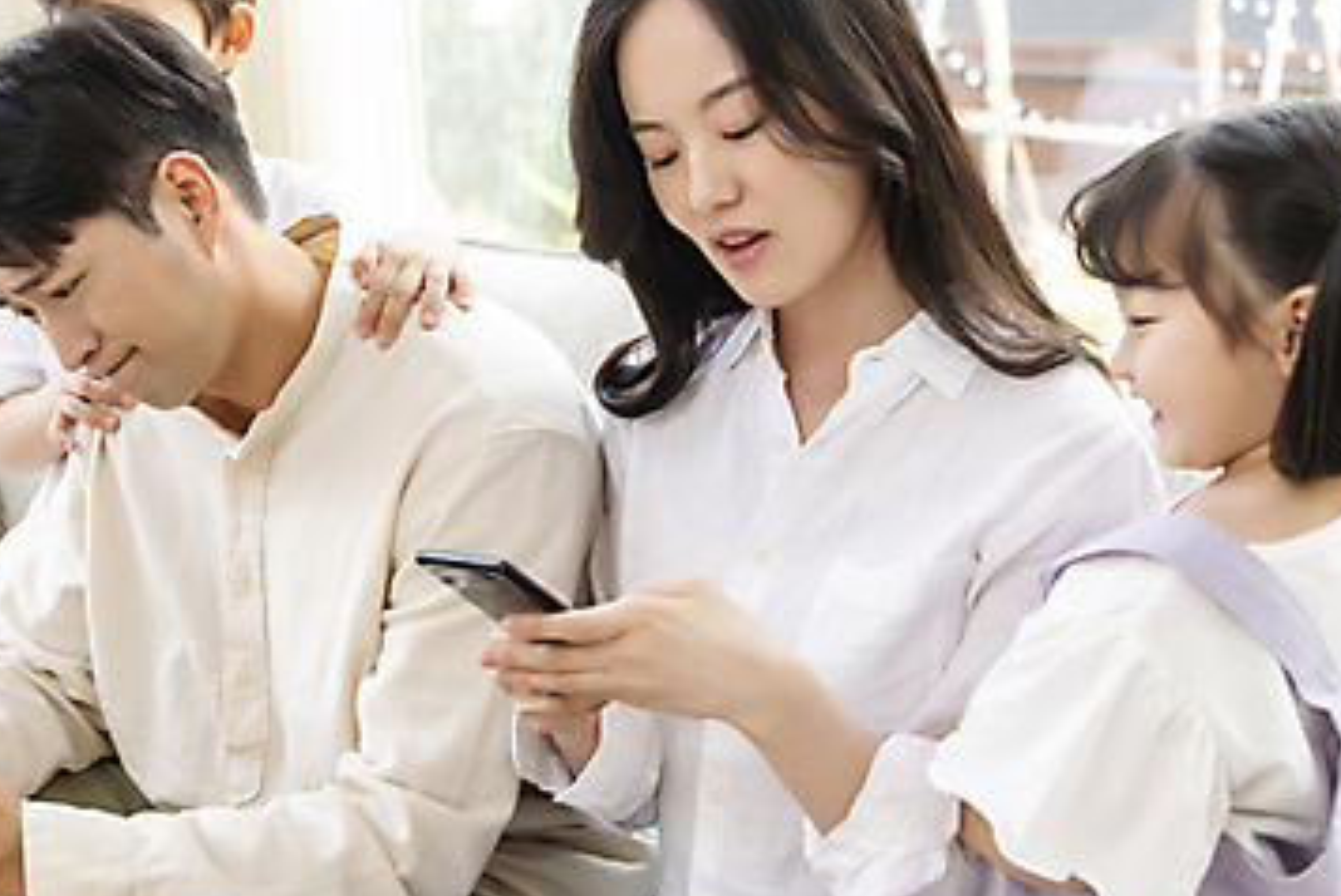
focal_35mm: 64
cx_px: 407
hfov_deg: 31.1
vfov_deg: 21.2
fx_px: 2386
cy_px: 550
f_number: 2.8
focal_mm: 38
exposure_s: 1/80
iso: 250
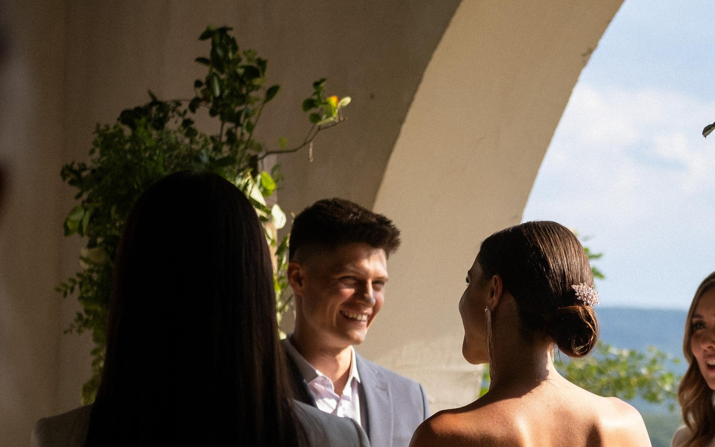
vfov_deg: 12.0
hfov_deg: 19.1
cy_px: 398
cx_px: 547
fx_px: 2104
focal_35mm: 108
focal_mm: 35
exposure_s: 1/4000
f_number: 2
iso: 400
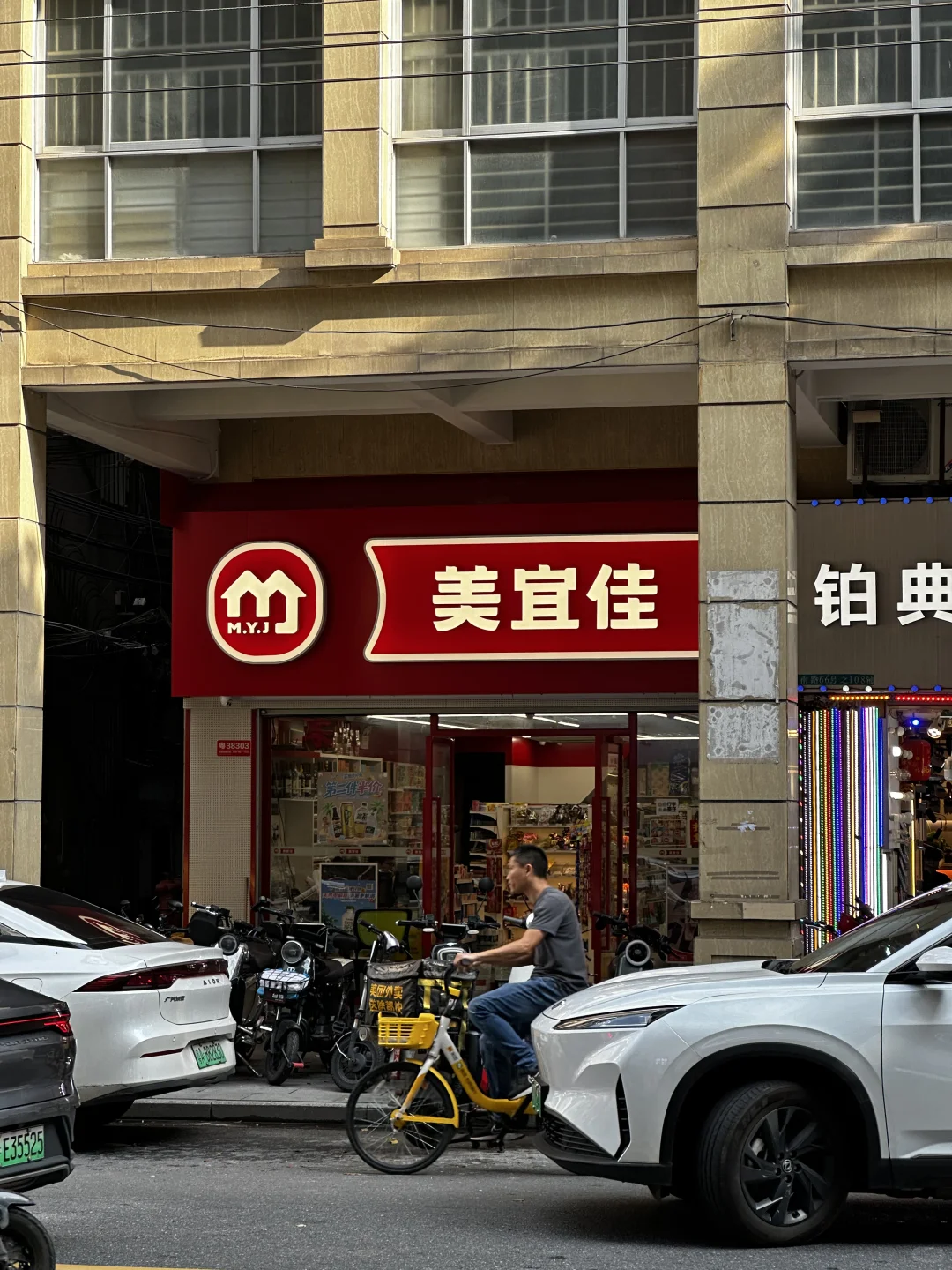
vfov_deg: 25.3
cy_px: 635
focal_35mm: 77
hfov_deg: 19.1
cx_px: 476
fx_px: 2824
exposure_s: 1/108
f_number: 2.8
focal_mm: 9
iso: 32
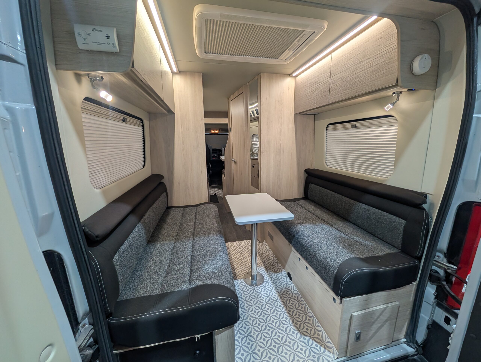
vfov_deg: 94.6
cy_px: 181
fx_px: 167
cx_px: 240
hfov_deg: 110.5
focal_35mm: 12
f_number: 1.7
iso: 69
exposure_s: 1/50
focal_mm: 2.02
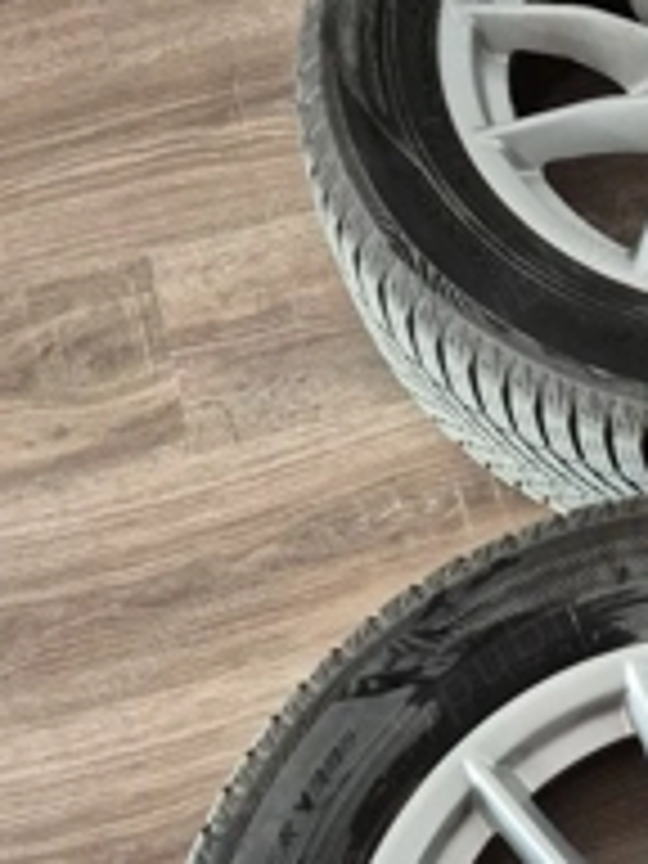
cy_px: 657
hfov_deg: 28.2
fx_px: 1198
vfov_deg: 38.5
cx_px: 666
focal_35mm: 48
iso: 1250
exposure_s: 1/100
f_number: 1.8
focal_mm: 5.4
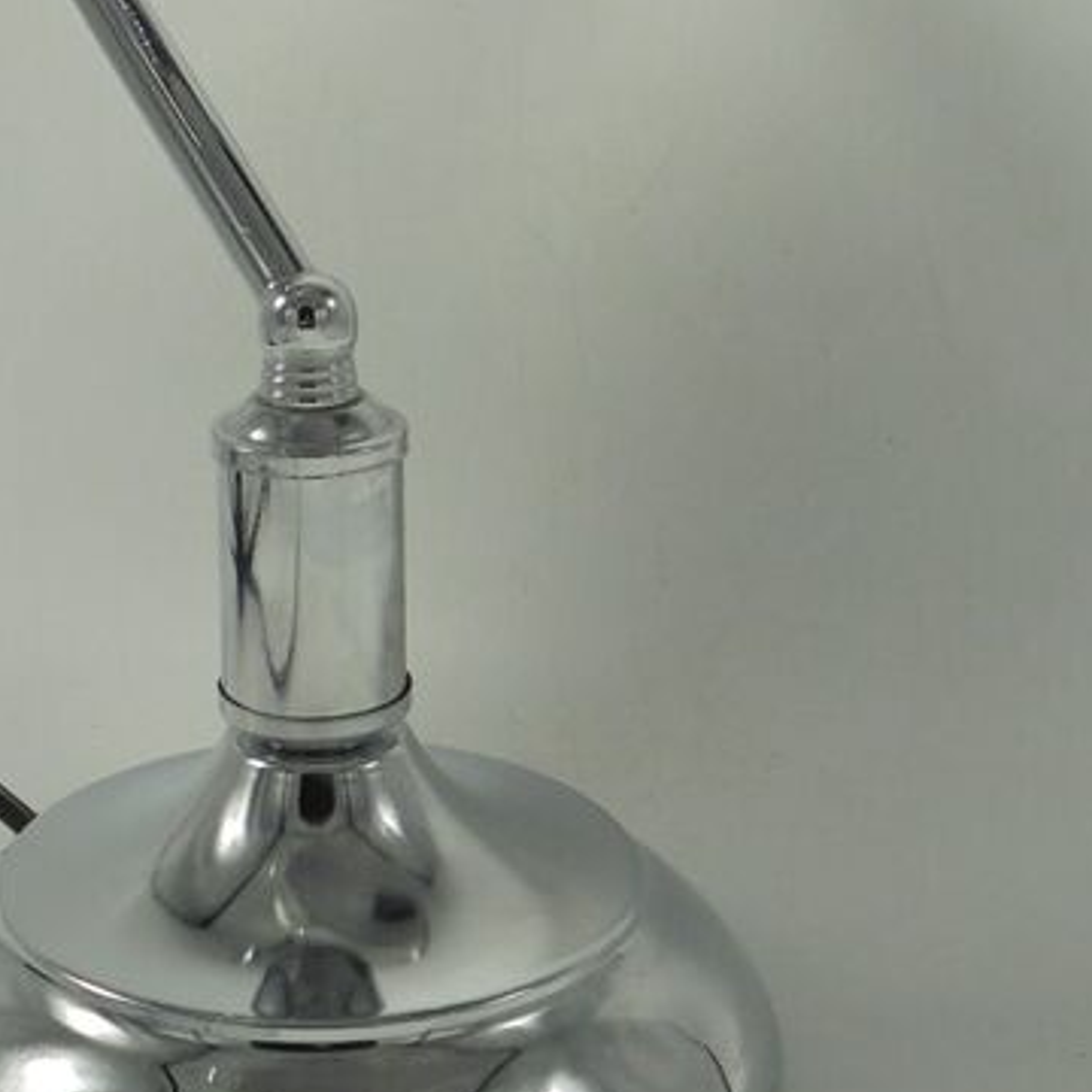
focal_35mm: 95
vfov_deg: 18.0
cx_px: 387
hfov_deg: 18.3
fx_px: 3391
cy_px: 124
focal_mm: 7.8
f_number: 4.5
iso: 100
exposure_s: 1/80
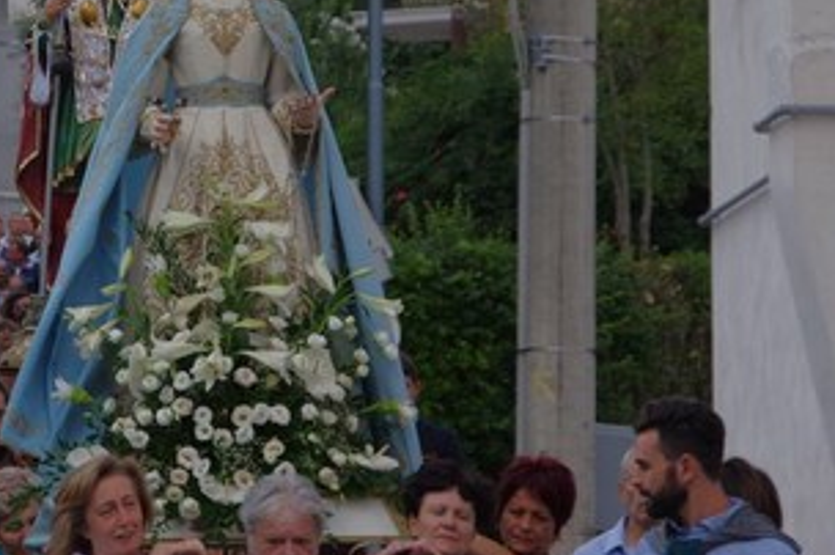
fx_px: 6557
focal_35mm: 283
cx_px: 162
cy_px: 183
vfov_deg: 4.8
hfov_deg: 7.3
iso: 1600
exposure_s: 1/250
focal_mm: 115
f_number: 8
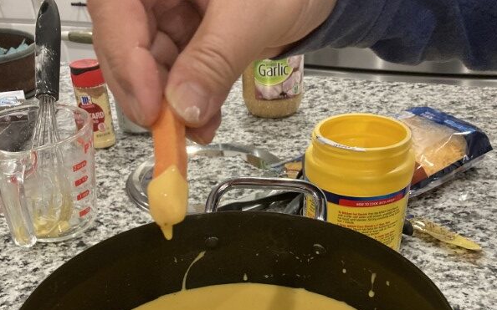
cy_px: 294
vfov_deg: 30.2
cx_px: 248
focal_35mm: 40
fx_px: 542
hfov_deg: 49.3
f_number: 1.8
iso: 250
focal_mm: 3.99
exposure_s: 1/60
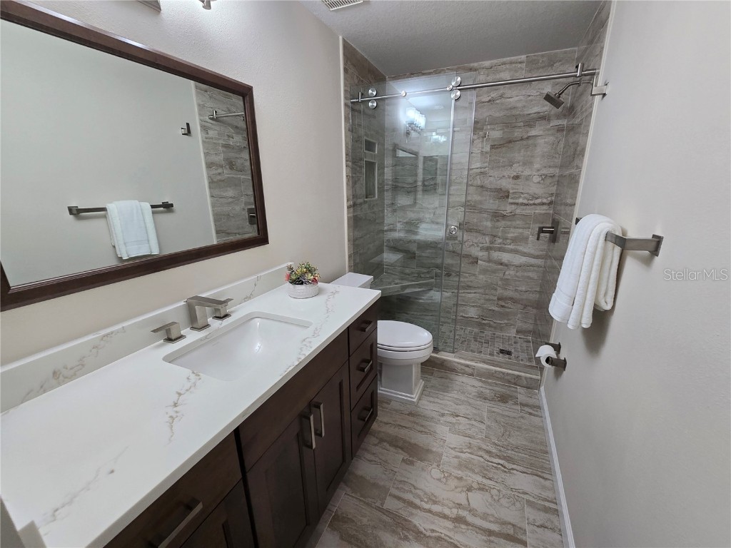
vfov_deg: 89.9
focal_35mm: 13
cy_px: 274
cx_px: 366
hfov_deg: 106.2
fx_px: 275
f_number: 2.2
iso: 160
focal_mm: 2.2
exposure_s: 1/60
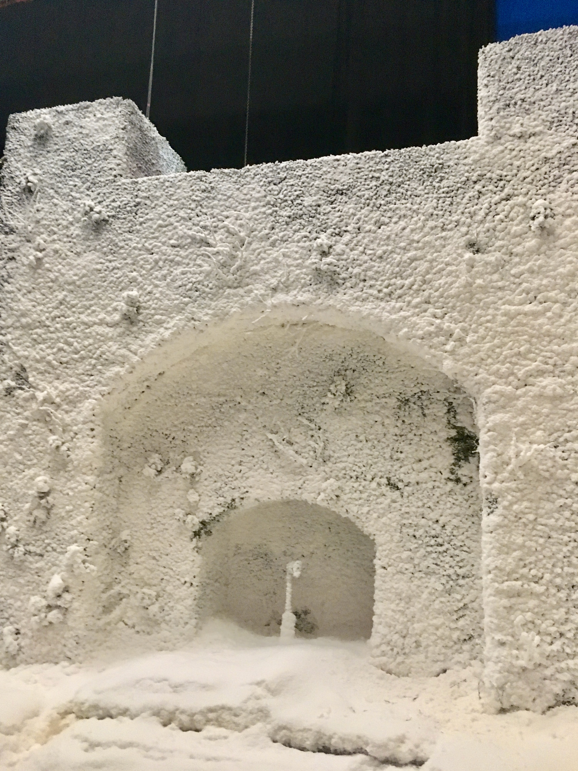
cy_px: 386
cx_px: 289
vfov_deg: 61.7
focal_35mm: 29
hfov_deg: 48.2
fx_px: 646
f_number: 2.2
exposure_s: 1/15
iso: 320
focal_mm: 4.15
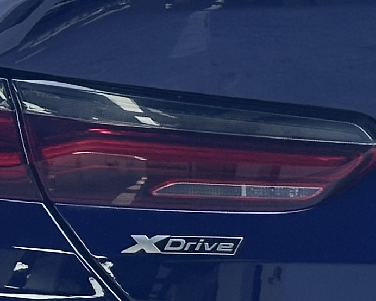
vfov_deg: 5.7
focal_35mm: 273
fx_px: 3039
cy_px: 133
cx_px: 749
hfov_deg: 6.8
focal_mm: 6.86
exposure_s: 1/152
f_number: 1.78
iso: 64
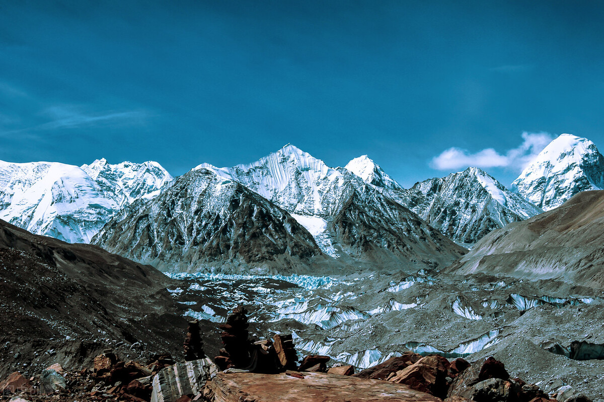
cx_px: 302
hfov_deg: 37.9
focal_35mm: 52
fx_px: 880
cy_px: 201
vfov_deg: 25.7
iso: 200
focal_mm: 35
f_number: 13
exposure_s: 1/400
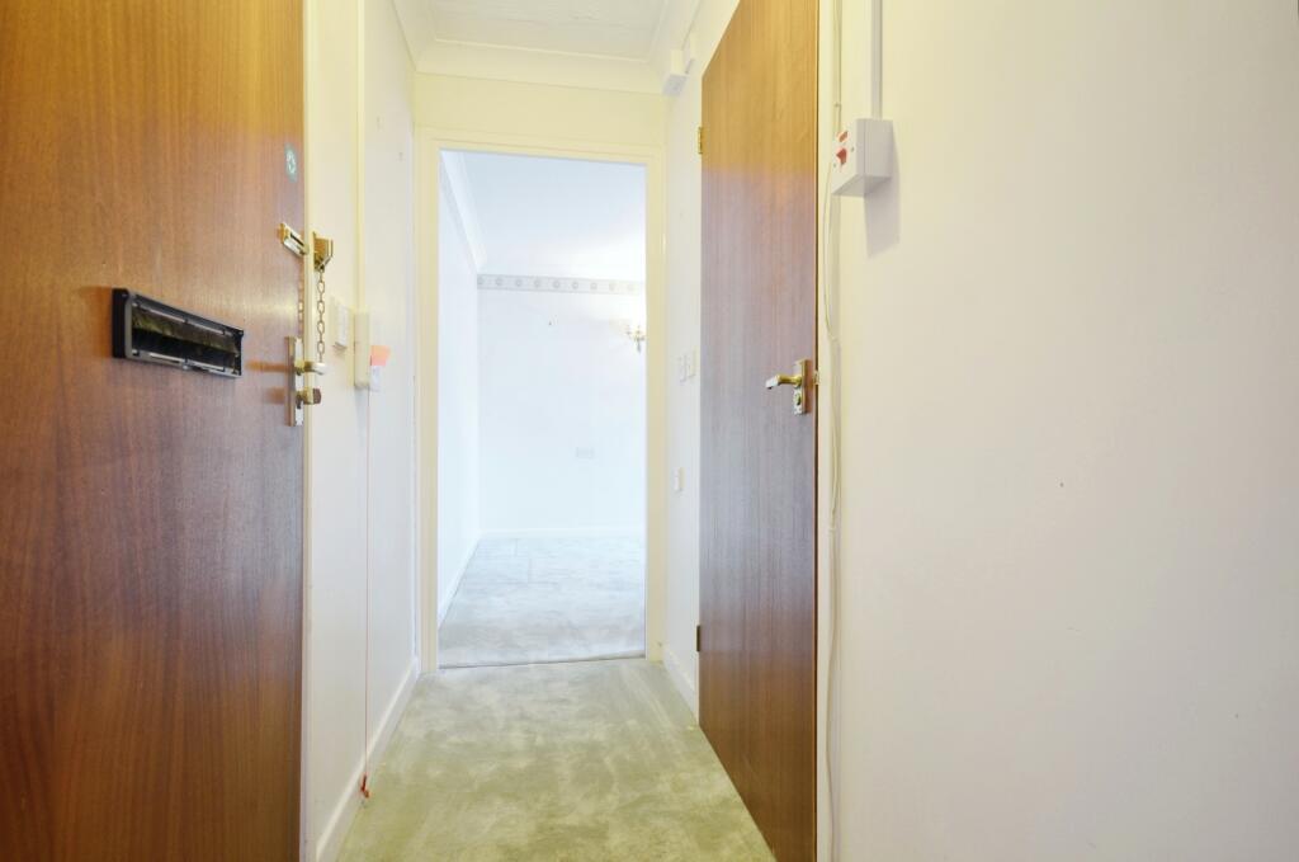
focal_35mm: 20
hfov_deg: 85.5
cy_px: 431
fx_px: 702
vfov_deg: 63.0
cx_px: 650
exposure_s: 1/2
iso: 200
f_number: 7.1
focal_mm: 13
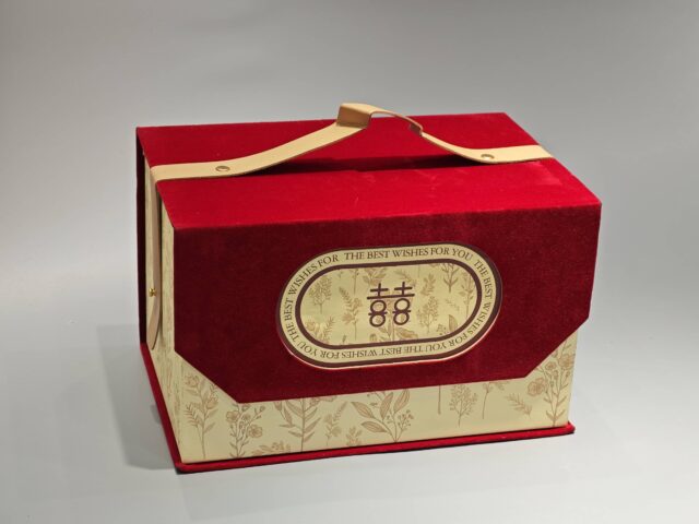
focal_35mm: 75
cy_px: 262
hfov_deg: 26.0
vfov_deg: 19.6
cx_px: 350
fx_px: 1514
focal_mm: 10.1
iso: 200
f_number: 2
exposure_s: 1/100
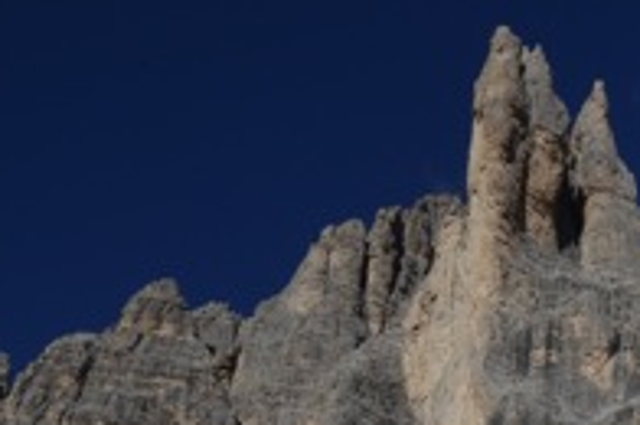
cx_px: 637
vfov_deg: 23.5
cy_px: 585
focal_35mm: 49
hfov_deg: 36.4
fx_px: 870
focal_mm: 10
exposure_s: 1/100
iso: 320
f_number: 22
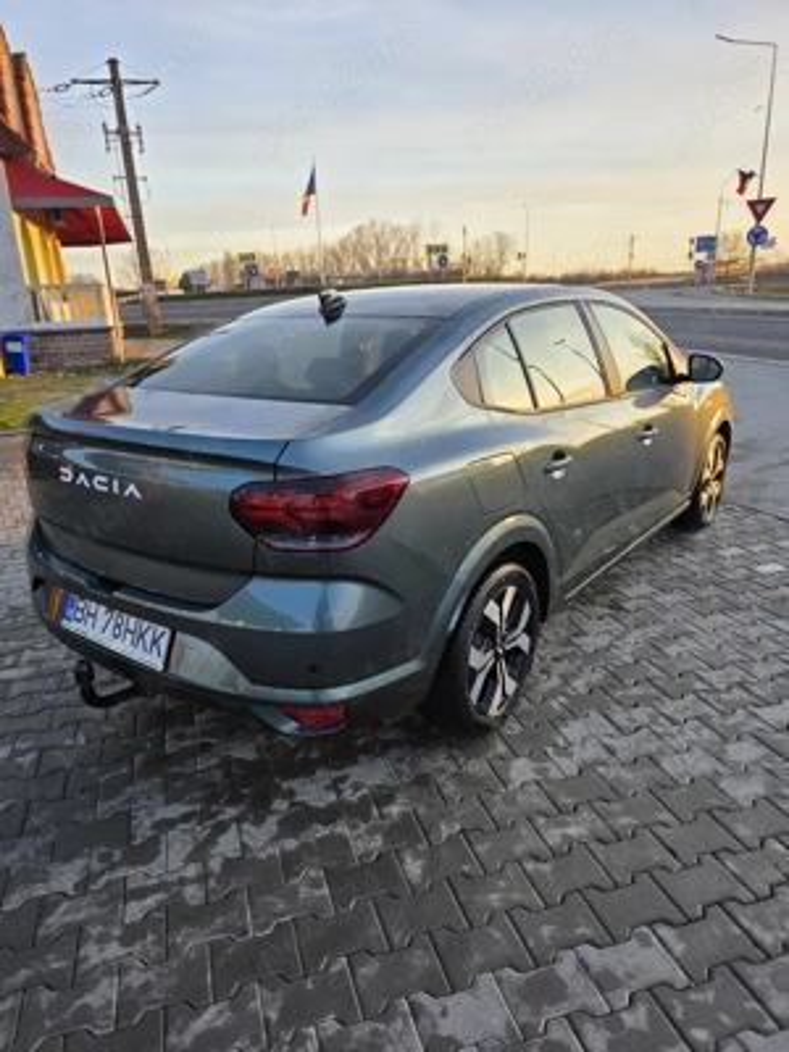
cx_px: 394
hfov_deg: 58.9
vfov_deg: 73.9
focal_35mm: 23
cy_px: 526
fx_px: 699
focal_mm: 6.3
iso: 50
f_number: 1.7
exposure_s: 1/370
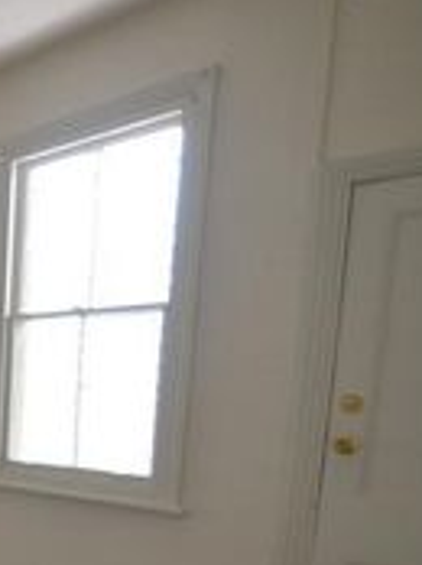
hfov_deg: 26.1
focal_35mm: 39
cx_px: -224
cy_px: 472
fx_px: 635
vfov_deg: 44.9
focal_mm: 10
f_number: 3.5
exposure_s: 1/60
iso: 1250
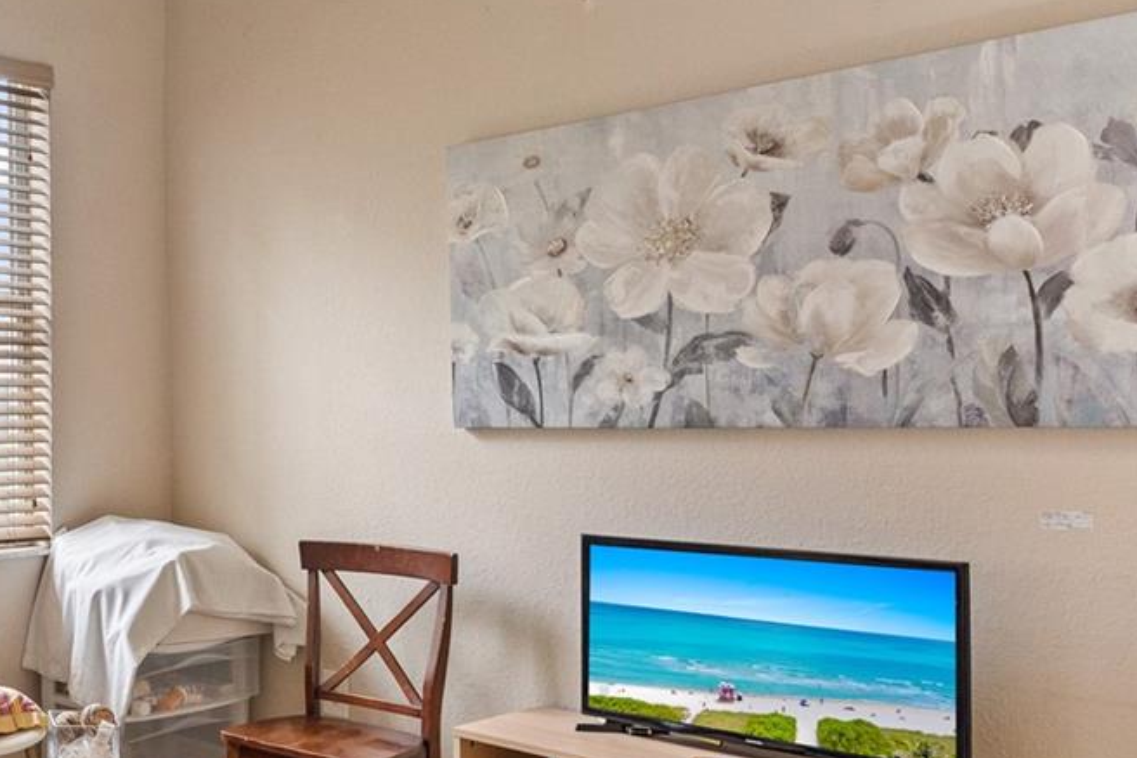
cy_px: 430
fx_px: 1231
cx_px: -104
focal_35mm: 39
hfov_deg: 40.4
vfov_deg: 34.1
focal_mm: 16
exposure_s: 1/15
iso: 500
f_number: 4.5
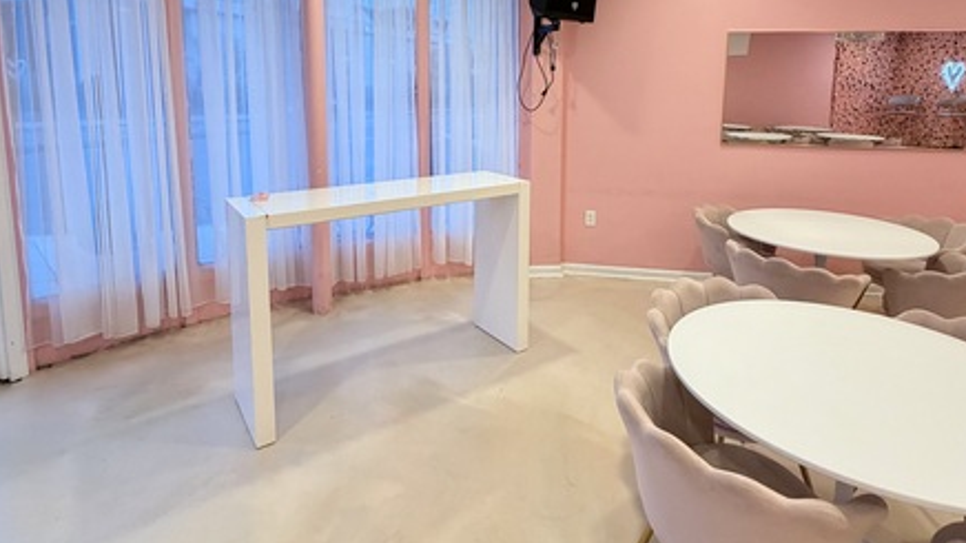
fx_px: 538
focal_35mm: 21
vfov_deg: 51.7
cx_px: 492
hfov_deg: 83.8
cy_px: 148
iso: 400
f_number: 2.2
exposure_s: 1/60
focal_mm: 2.22
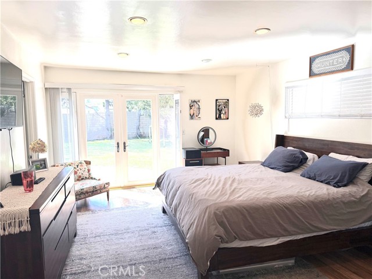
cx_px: 186
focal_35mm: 24
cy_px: 140
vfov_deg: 56.8
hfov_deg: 71.6
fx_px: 258
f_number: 1.78
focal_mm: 6.76
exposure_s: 1/488
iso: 100
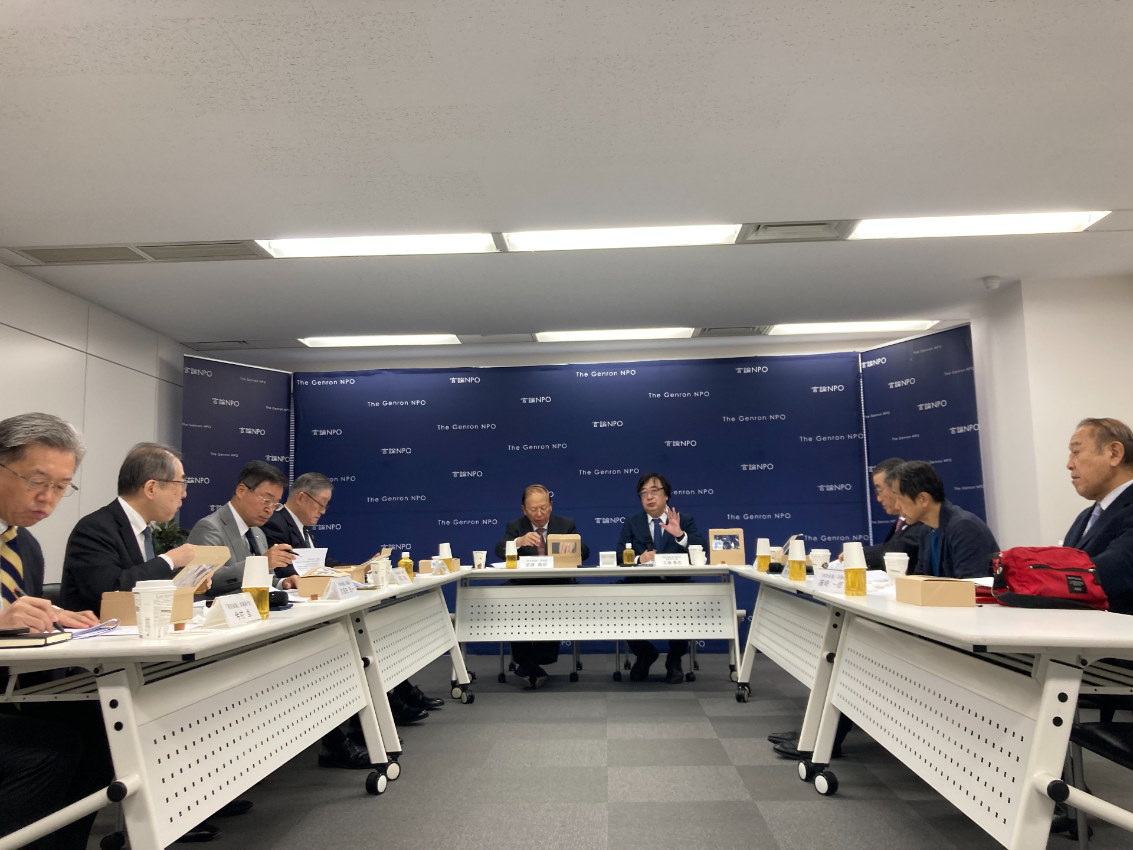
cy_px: 425
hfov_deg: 63.4
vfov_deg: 49.7
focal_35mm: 28
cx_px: 566
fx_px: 916
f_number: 1.8
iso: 80
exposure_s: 1/50
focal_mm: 3.99
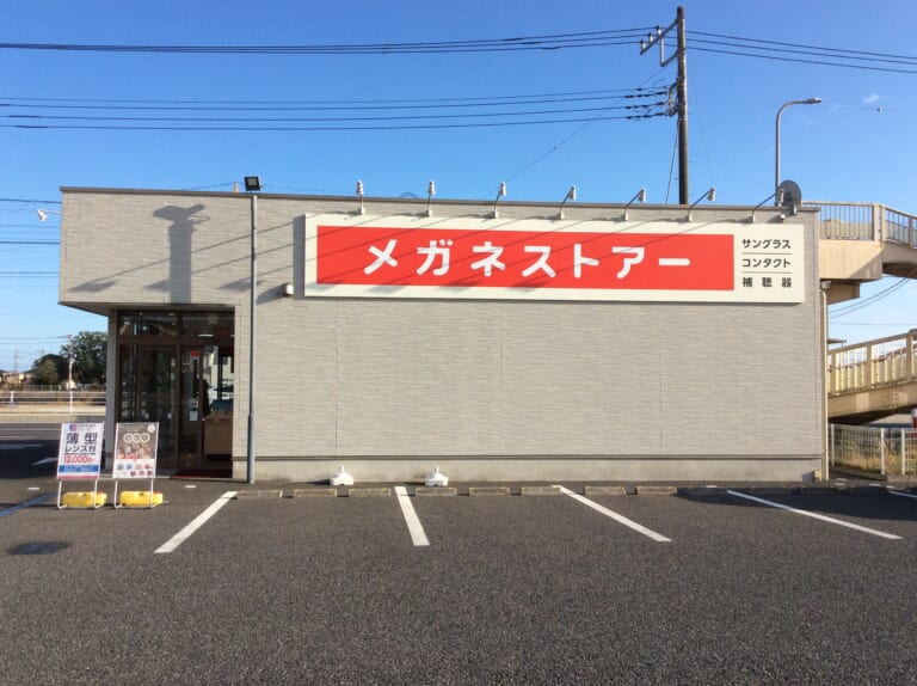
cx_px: 458
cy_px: 343
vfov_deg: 44.1
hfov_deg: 56.9
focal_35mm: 32
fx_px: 847
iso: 32
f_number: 2.4
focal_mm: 3.3
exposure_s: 1/1217
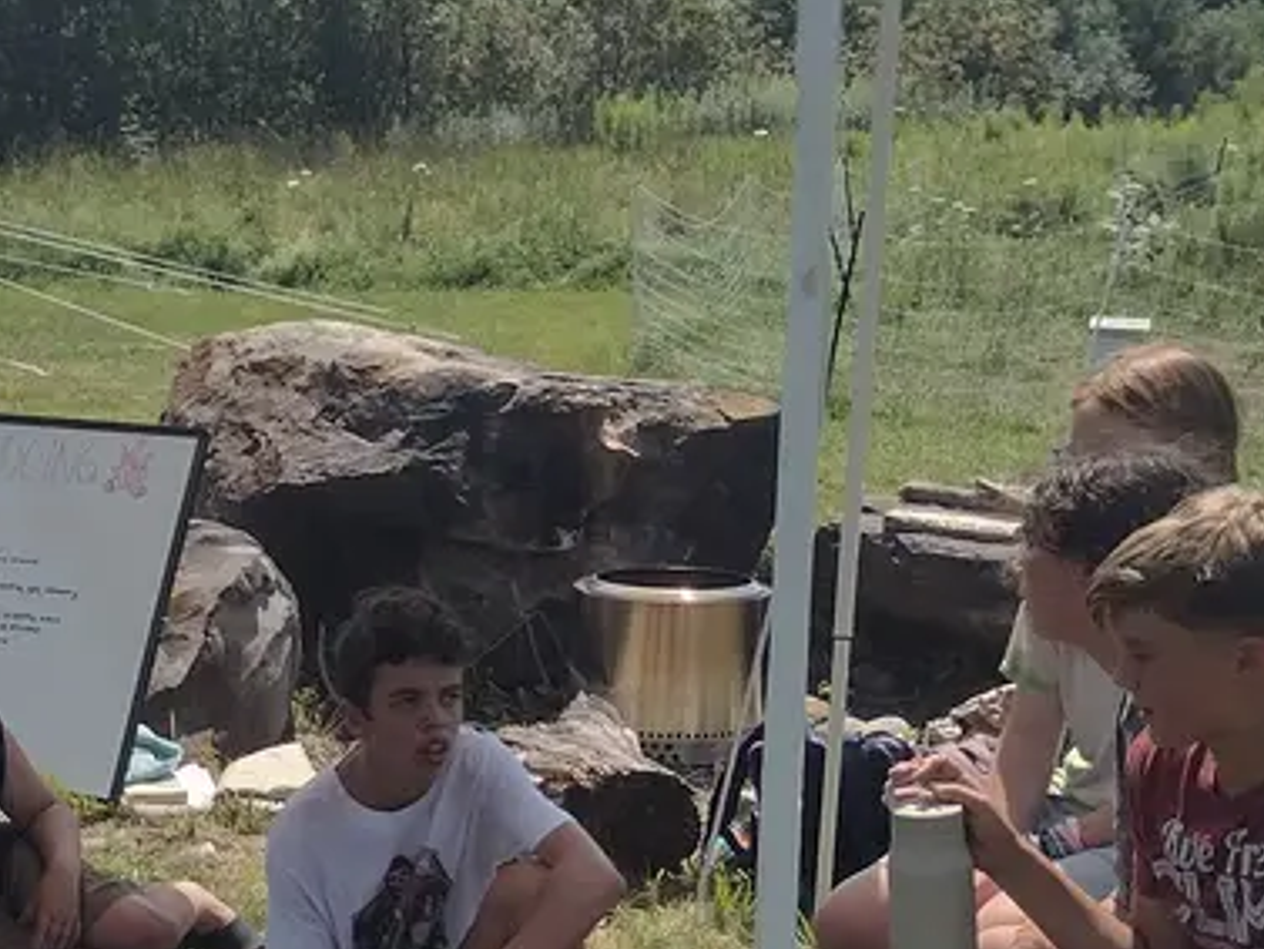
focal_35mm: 86
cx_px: -161
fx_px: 3141
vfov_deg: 17.0
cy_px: 808
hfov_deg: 21.5
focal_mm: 4.71
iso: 100
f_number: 1.7
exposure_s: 1/2830
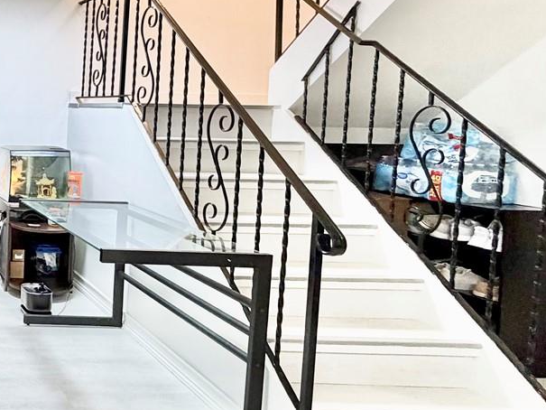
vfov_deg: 38.3
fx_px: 584
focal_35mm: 37
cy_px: 141
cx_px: -129
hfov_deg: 36.7
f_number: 2.2
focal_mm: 2.22
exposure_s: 1/60
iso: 200
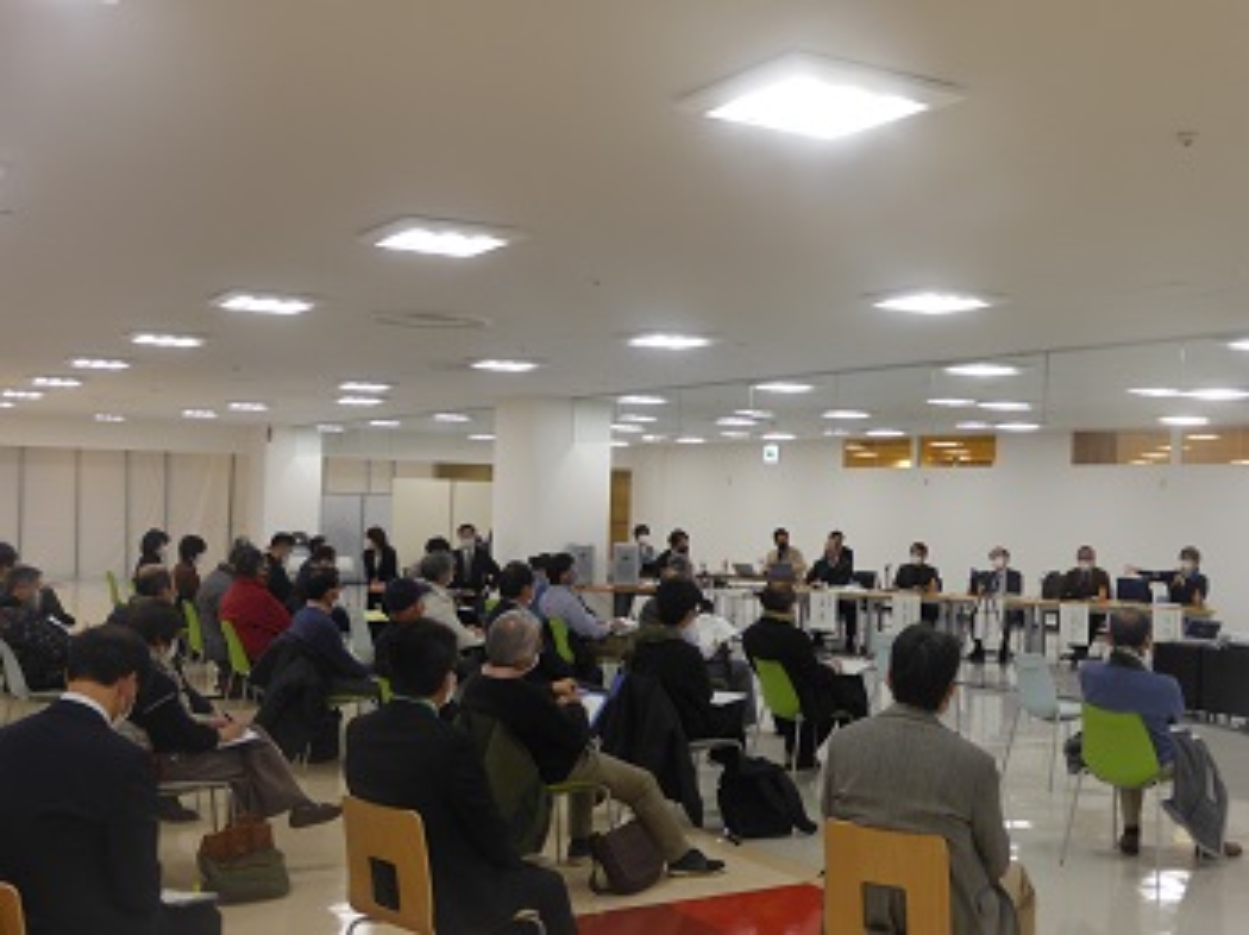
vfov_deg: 36.8
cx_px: 624
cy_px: 468
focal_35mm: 39
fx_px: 1406
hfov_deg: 47.9
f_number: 3.9
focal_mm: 6.9
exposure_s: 1/60
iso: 160
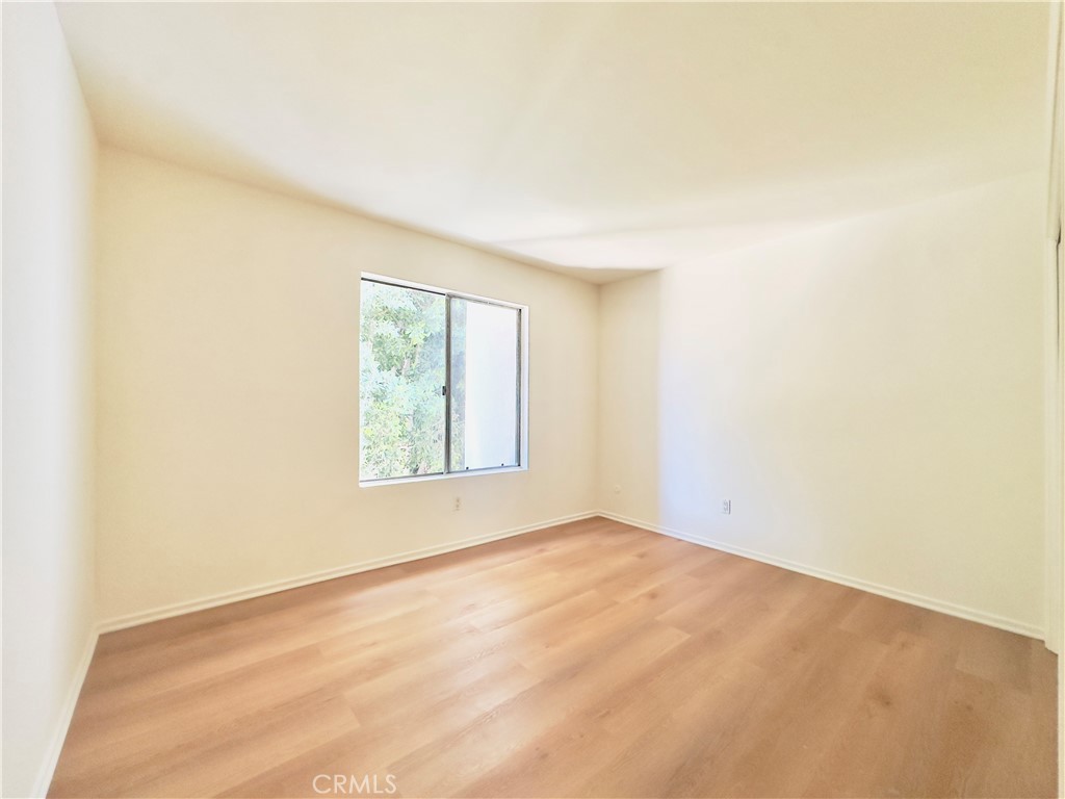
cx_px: 532
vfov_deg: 85.7
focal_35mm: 14
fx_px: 431
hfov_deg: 102.1
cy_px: 400
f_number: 2.2
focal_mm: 2.22
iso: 200
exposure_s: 1/60
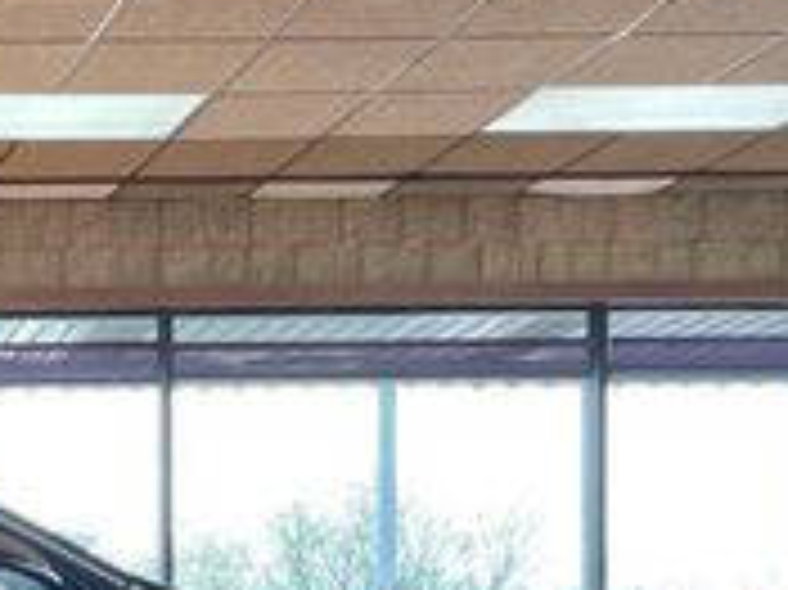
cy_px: 802
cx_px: -392
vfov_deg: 14.8
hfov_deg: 18.4
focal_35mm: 95
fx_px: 2161
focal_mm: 4.2
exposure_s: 1/166
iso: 32
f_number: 1.6
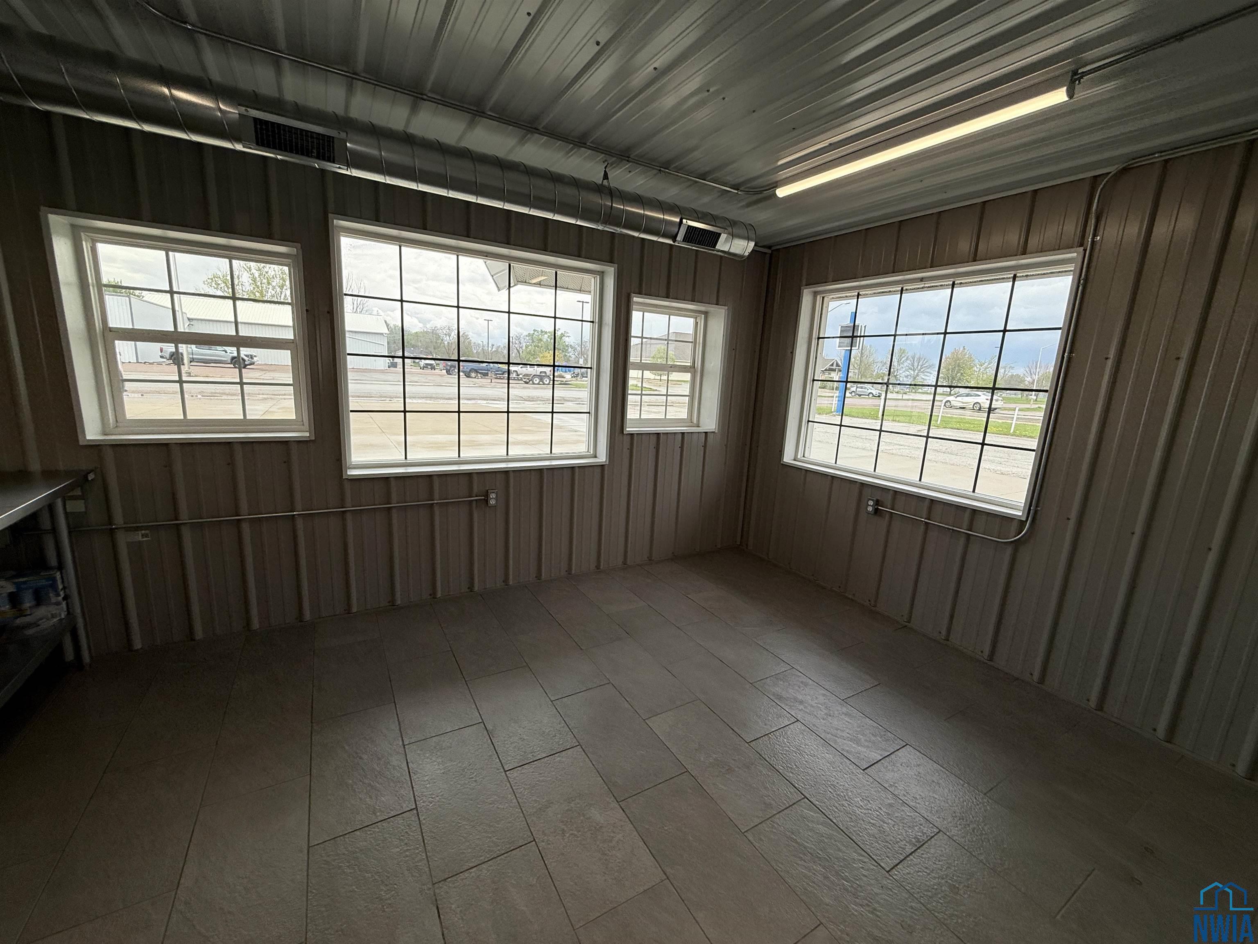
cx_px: 629
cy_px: 472
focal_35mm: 14
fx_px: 509
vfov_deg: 85.7
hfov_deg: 102.1
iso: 64
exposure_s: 1/779
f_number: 2.2
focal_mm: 2.22
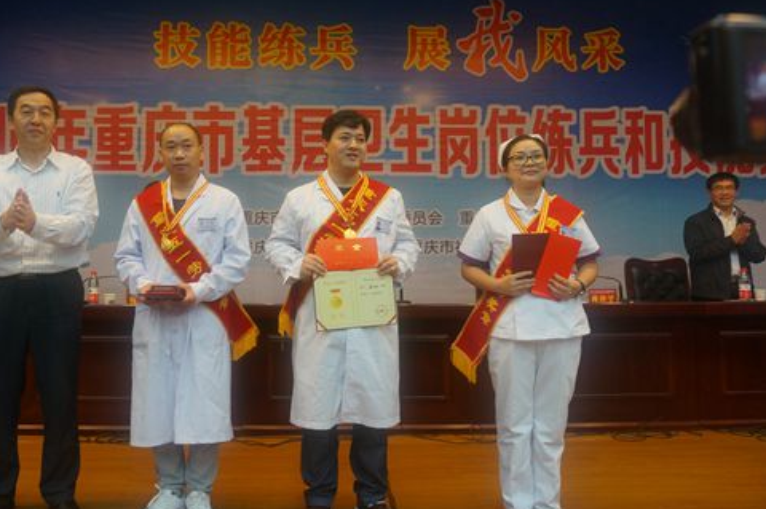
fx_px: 638
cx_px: 295
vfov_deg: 43.4
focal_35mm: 30
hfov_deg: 61.3
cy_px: 224
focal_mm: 16
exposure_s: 1/100
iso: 640
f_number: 4
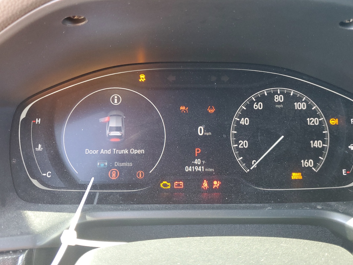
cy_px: 128
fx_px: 316
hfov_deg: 58.3
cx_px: 192
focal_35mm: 31
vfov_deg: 45.4
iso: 127
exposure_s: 1/50
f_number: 1.5
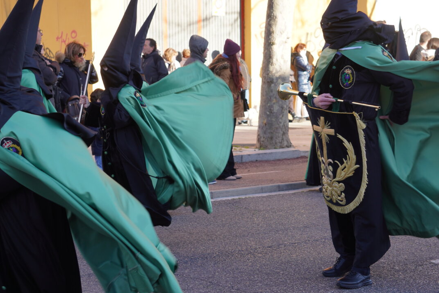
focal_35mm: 99
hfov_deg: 20.7
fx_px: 1202
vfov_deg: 13.9
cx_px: 262
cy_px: 141
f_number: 4.5
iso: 100
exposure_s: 1/100
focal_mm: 55
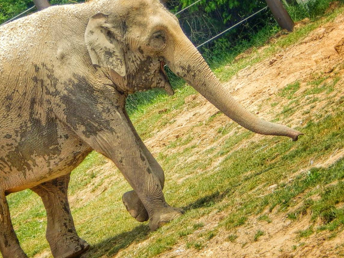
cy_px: 120
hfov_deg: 5.1
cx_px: 115
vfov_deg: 3.8
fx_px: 3895
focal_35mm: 392
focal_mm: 50.1
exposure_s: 1/400
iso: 125
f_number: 5.7
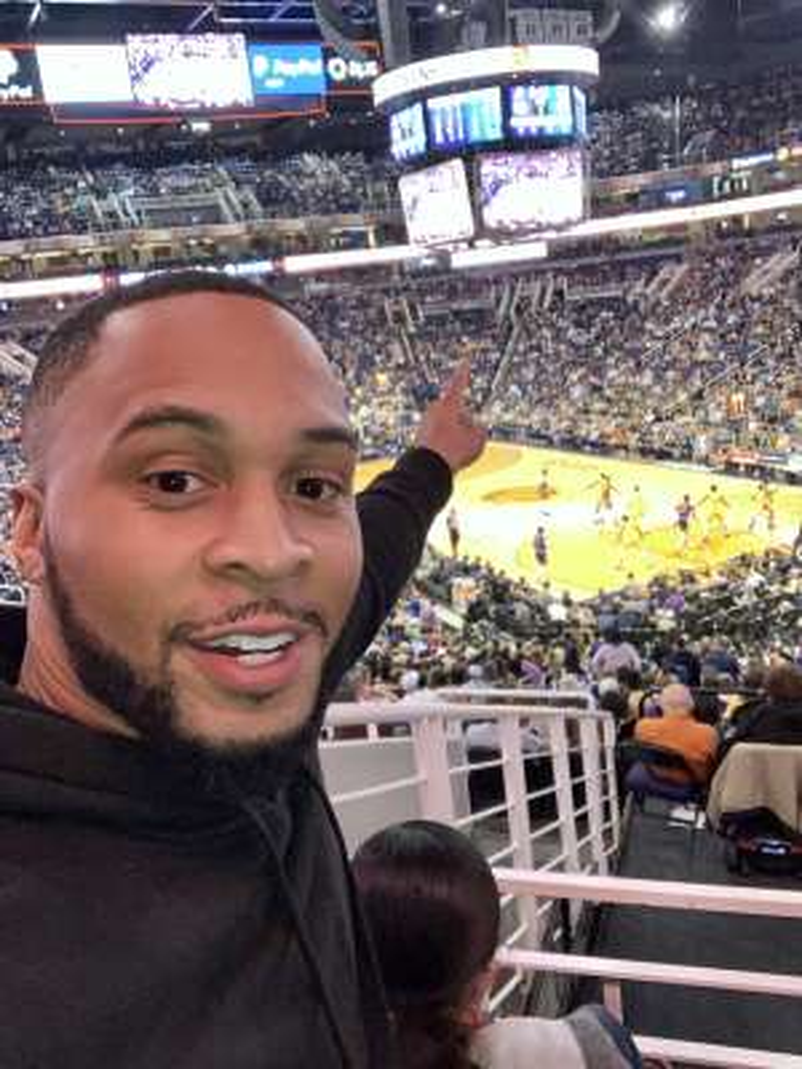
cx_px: 401
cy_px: 534
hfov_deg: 44.2
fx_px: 989
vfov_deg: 56.8
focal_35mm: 32
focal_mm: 2.87
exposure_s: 1/40
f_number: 2.2
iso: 320
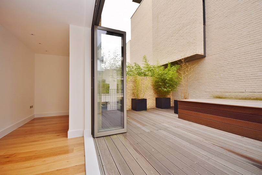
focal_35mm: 15
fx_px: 109
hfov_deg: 100.4
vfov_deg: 77.3
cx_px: 131
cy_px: 88
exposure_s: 1/125
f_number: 5.6
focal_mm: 10
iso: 220
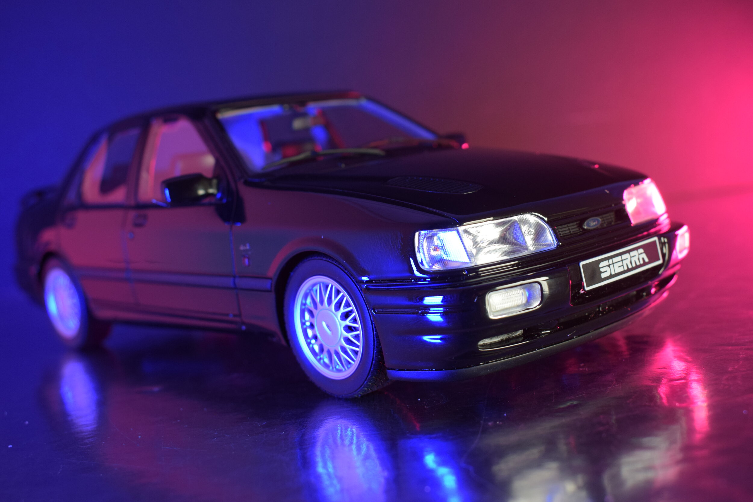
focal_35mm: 44
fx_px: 910
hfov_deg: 45.0
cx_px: 376
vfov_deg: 30.9
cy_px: 251
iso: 800
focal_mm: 29
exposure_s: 1/80
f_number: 7.1
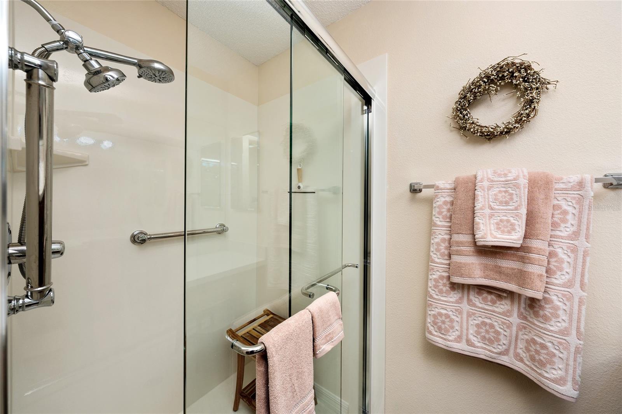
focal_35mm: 12
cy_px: 207
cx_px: 311
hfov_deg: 112.6
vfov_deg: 90.0
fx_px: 207
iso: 160
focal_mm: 12
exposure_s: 1/50
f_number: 6.3
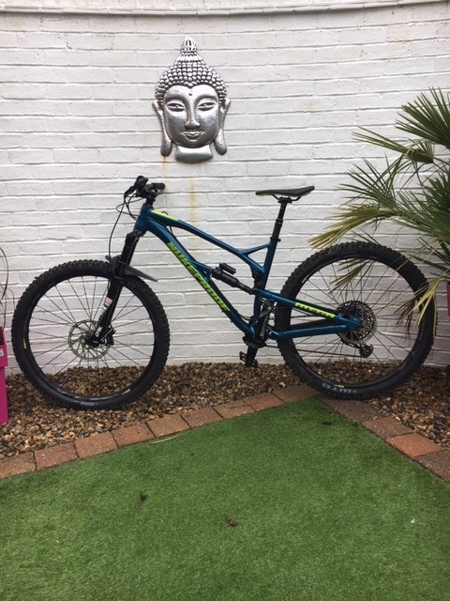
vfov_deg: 61.7
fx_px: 503
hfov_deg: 48.2
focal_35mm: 29
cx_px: 225
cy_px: 300
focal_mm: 4.15
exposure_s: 1/190
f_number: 2.2
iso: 25
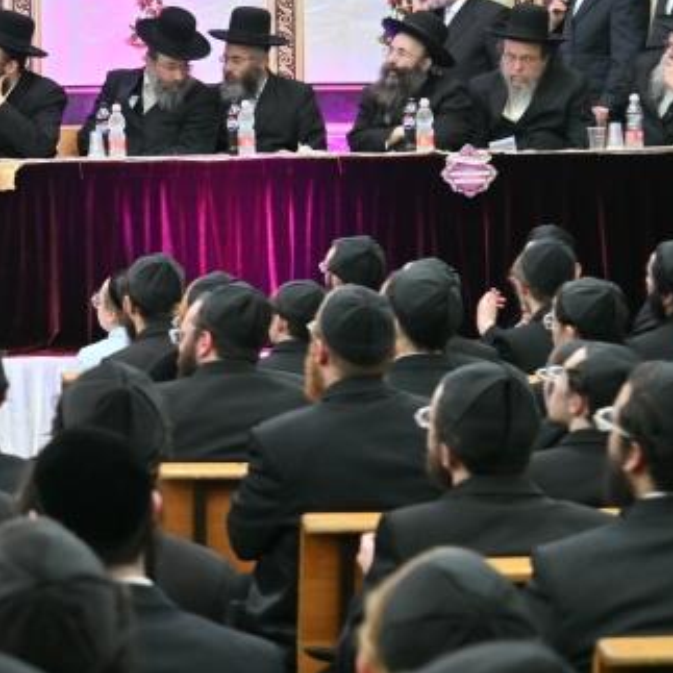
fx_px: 2728
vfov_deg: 13.9
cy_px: 57
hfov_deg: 13.4
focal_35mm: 124
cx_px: -271
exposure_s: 1/160
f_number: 4
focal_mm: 46
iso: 320
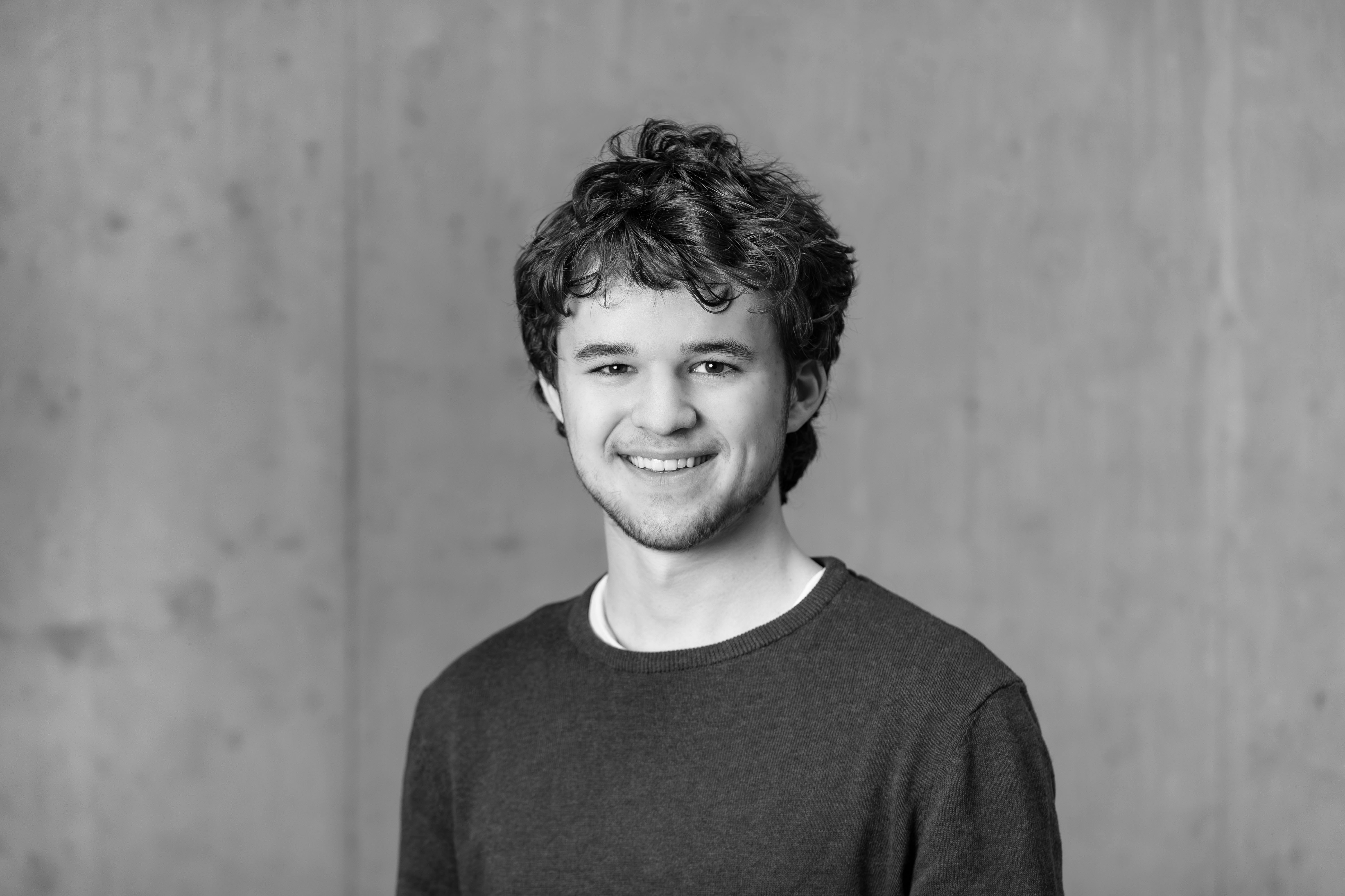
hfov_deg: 23.9
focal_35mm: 85
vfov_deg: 16.1
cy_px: 448
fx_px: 3175
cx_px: 672
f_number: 4
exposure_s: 1/160
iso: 640
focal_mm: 85
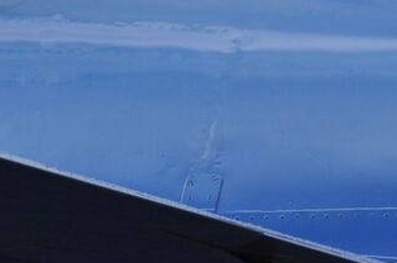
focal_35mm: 949
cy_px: -102
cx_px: 138
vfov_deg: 1.4
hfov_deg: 2.2
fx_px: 10445
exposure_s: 1/320
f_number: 8
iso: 200
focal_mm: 155
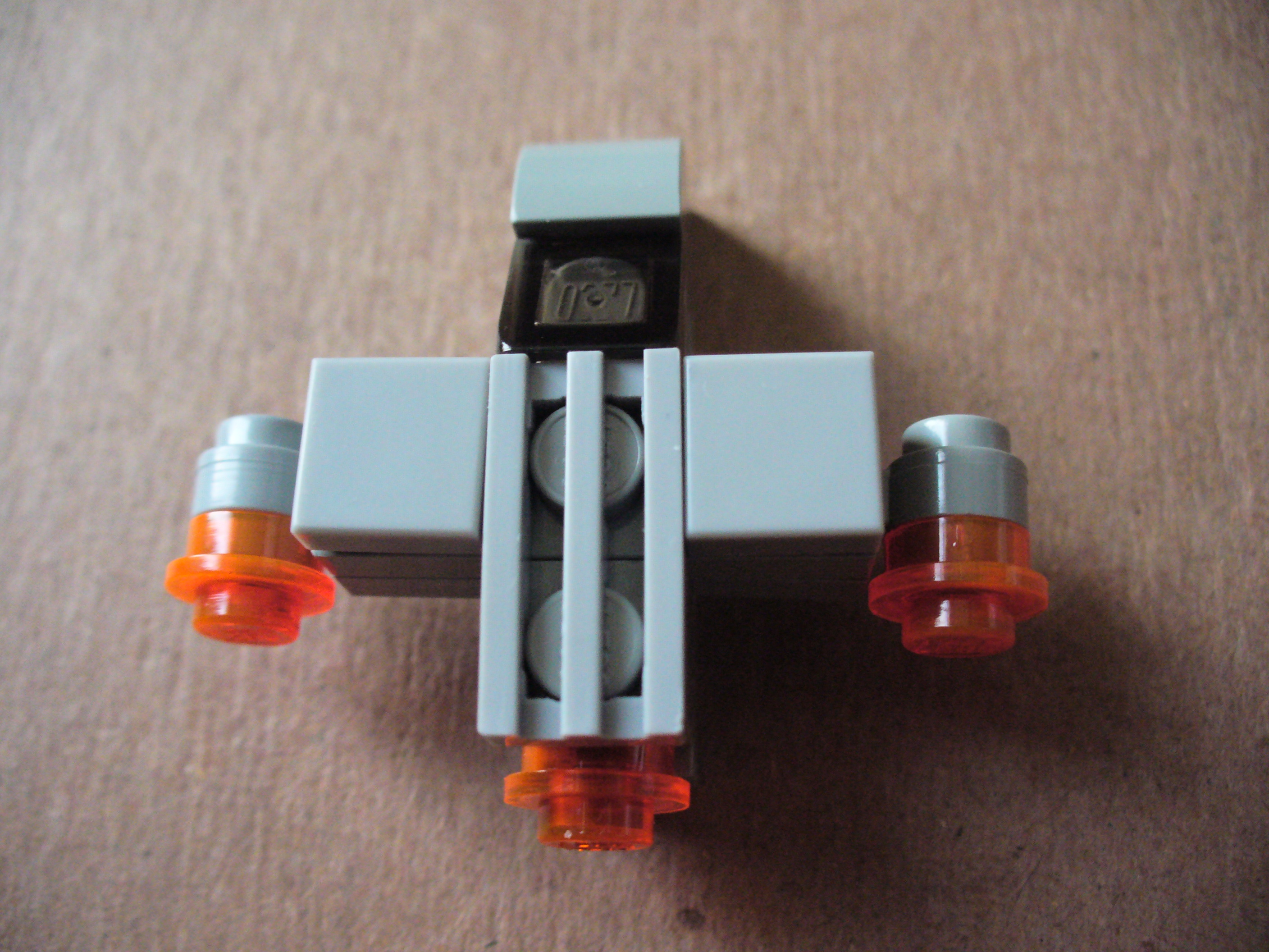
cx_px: 634
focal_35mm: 37
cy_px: 476
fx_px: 1356
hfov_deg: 50.1
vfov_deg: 38.7
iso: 400
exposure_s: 1/80
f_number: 2.8
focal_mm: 6.1
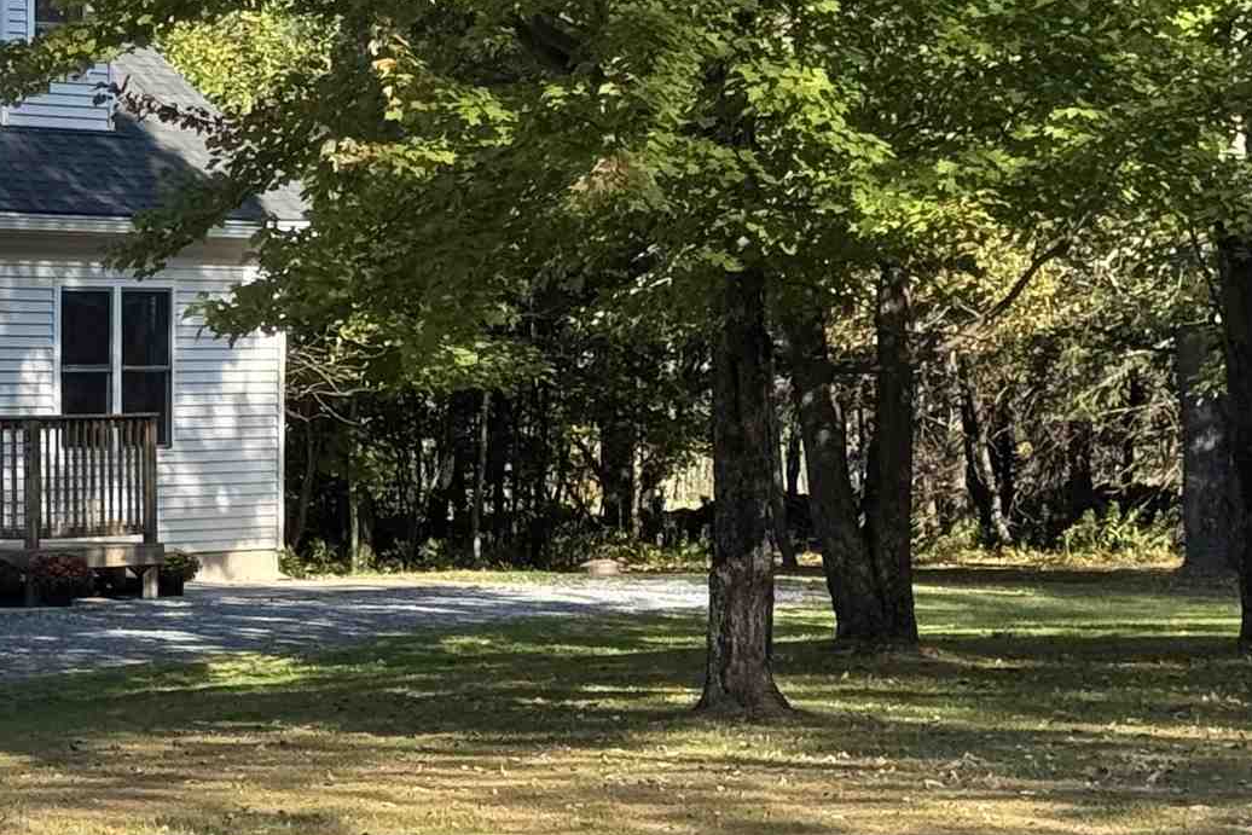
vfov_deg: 9.3
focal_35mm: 148
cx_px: -454
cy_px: 518
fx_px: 5147
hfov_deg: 13.3
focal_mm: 6.76
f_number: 1.78
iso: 64
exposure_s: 1/1923
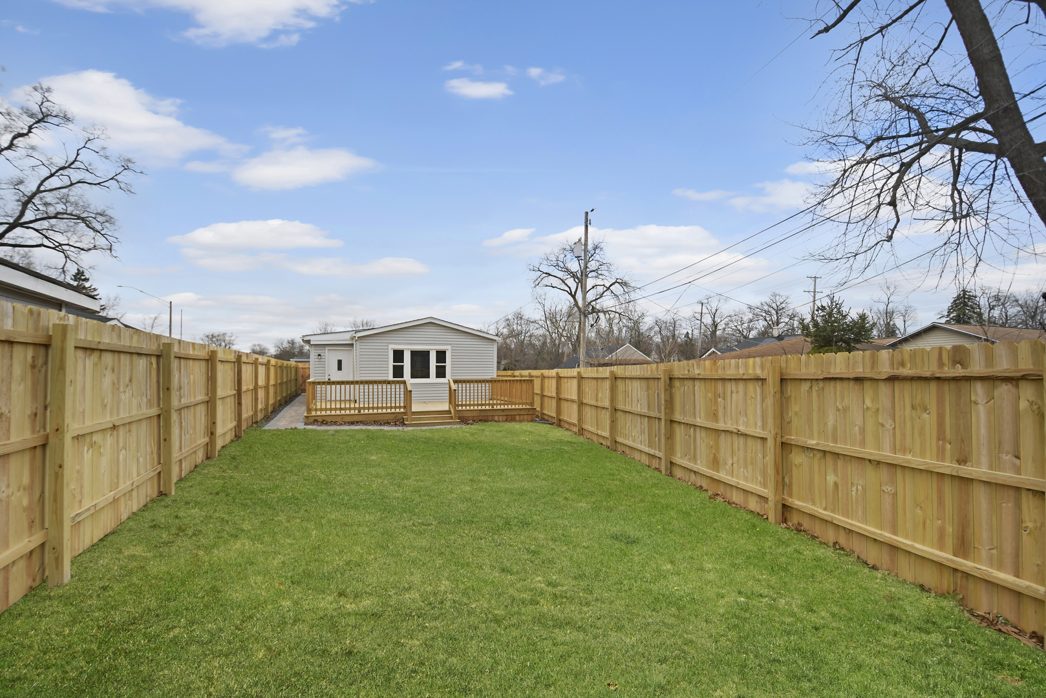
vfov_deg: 77.4
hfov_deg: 100.4
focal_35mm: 15
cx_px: 523
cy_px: 349
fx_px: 436
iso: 200
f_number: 3.5
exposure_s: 1/8000
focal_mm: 10
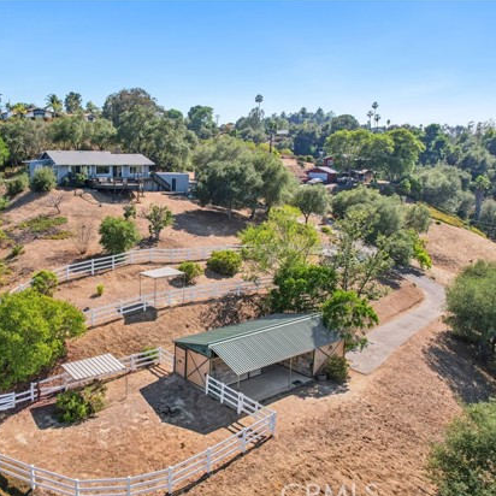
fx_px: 470
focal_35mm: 29
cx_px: 130
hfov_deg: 53.4
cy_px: 255
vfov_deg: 55.6
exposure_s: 1/1600
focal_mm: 8.38
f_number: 2.8
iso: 100
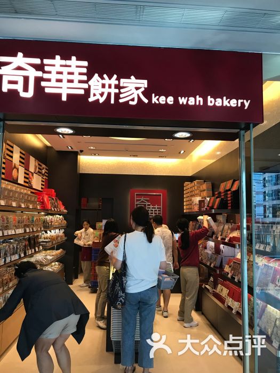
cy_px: 186
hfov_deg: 49.7
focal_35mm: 28
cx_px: 140
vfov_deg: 63.4
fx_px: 302
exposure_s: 1/33
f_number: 1.8
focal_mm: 3.99
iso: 25
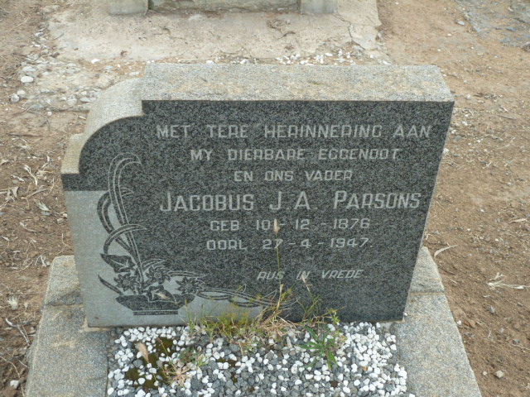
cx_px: 265
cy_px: 198
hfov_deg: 42.9
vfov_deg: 32.9
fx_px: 674
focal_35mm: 44
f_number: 3.7
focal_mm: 7.3
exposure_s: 1/80
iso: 80
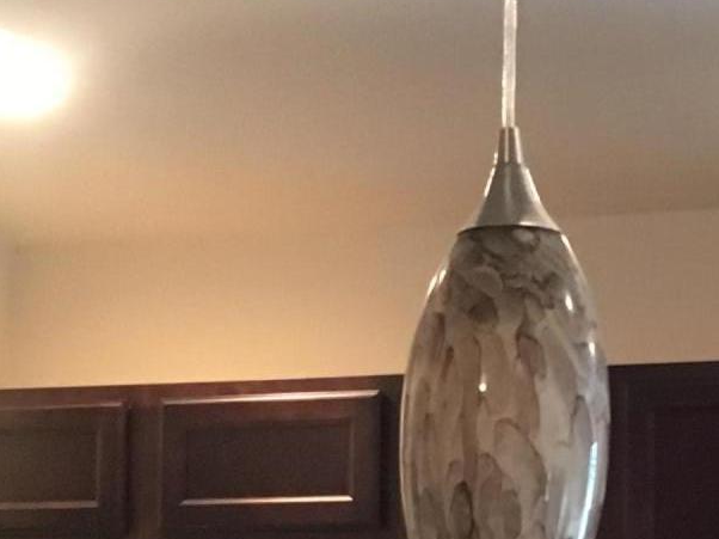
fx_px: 2139
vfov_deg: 14.2
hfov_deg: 18.6
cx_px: 712
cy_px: 516
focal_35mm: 103
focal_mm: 3.3
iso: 200
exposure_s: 1/17
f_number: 2.4
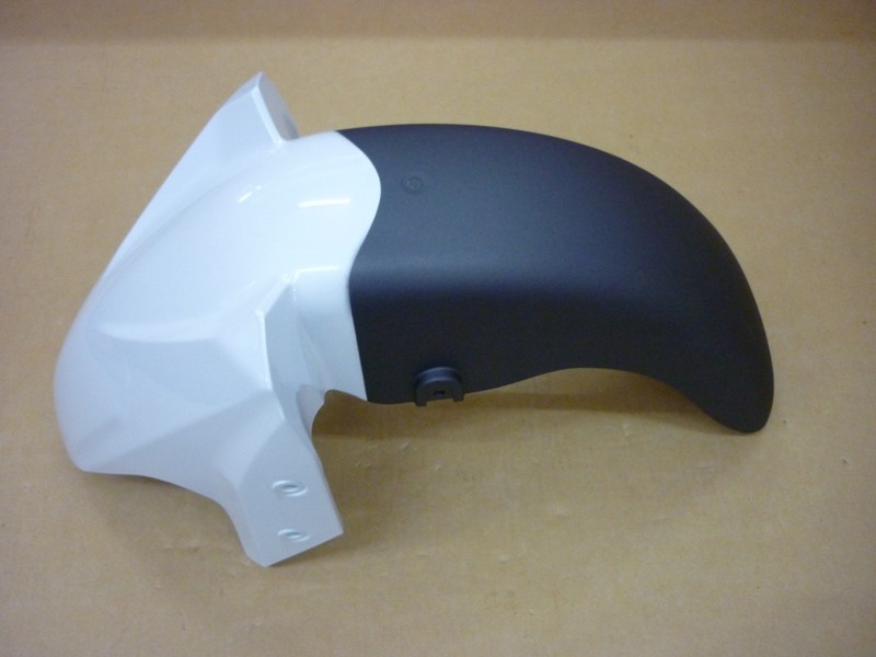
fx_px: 835
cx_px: 438
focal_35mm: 33
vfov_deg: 42.9
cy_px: 328
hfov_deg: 55.4
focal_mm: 5.5
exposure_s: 1/25
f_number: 2.8
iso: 400
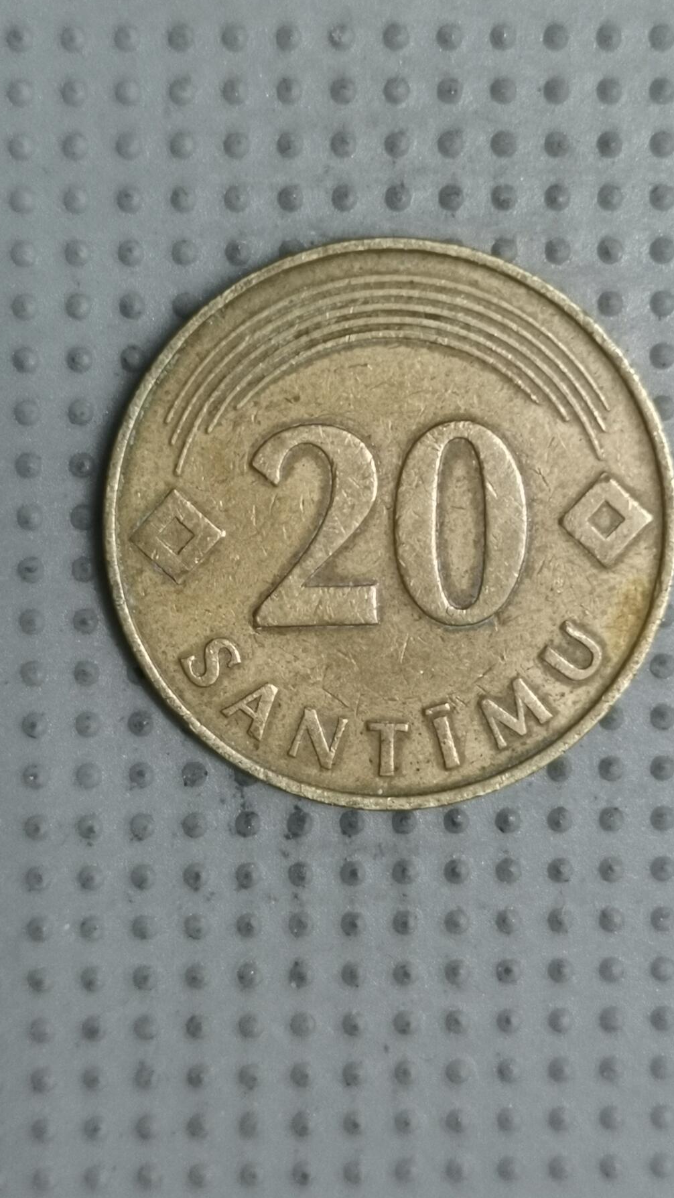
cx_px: 377
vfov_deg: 36.6
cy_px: 596
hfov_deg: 21.1
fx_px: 1811
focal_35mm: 57
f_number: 1.8
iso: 640
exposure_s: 1/33.3
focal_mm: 4.75
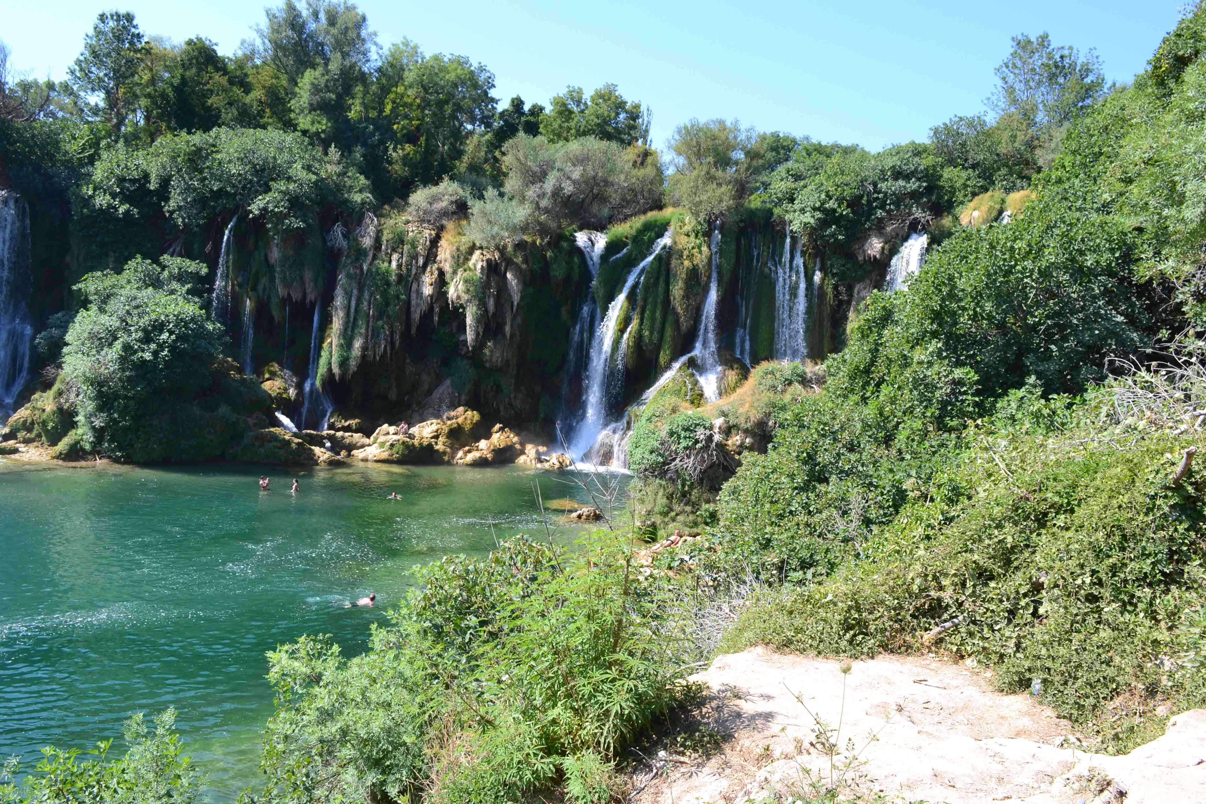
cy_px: 402
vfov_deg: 43.6
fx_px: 1005
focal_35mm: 30
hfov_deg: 61.9
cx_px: 603
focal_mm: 20
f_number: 10
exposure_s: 1/250
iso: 400
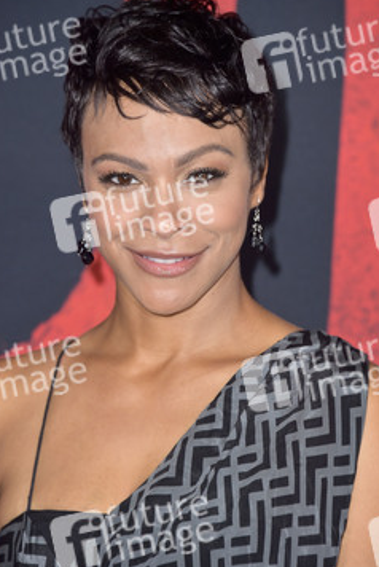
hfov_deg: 5.8
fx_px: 3719
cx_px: 179
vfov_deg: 8.7
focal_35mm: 236
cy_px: 295
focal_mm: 210
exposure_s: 1/250
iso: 400
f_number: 7.1
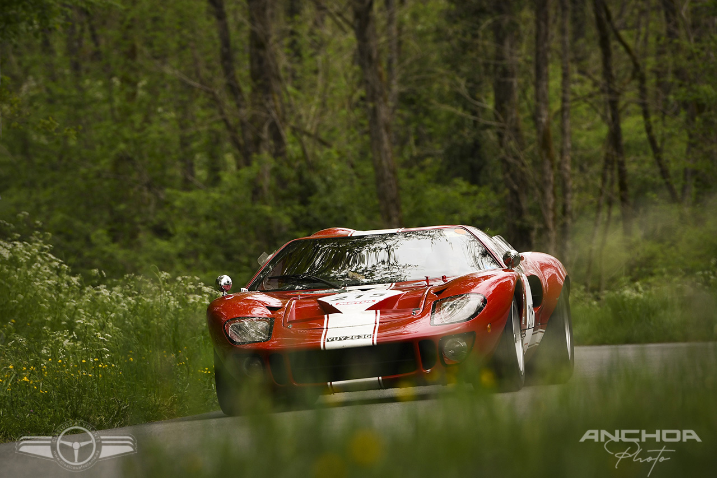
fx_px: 5974
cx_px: 358
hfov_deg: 6.9
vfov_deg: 4.6
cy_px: 239
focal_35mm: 300
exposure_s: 1/800
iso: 250
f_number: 4.5
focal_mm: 200
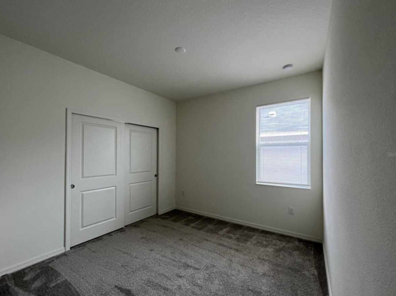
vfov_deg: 85.6
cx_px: 199
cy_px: 154
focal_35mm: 14
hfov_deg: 102.1
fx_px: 160
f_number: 1.8
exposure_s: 1/120
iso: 125
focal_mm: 1.57
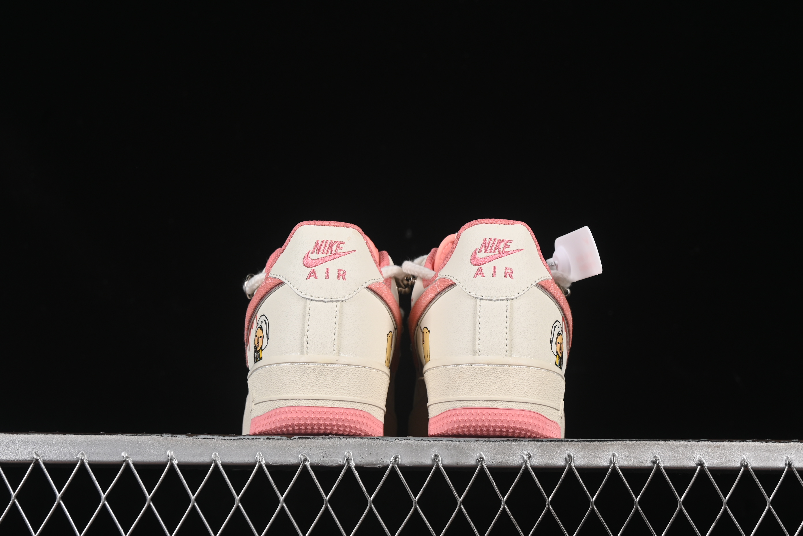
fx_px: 1673
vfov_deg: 18.2
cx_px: 402
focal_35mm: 75
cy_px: 268
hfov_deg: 27.0
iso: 160
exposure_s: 1/80
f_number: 8
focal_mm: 50
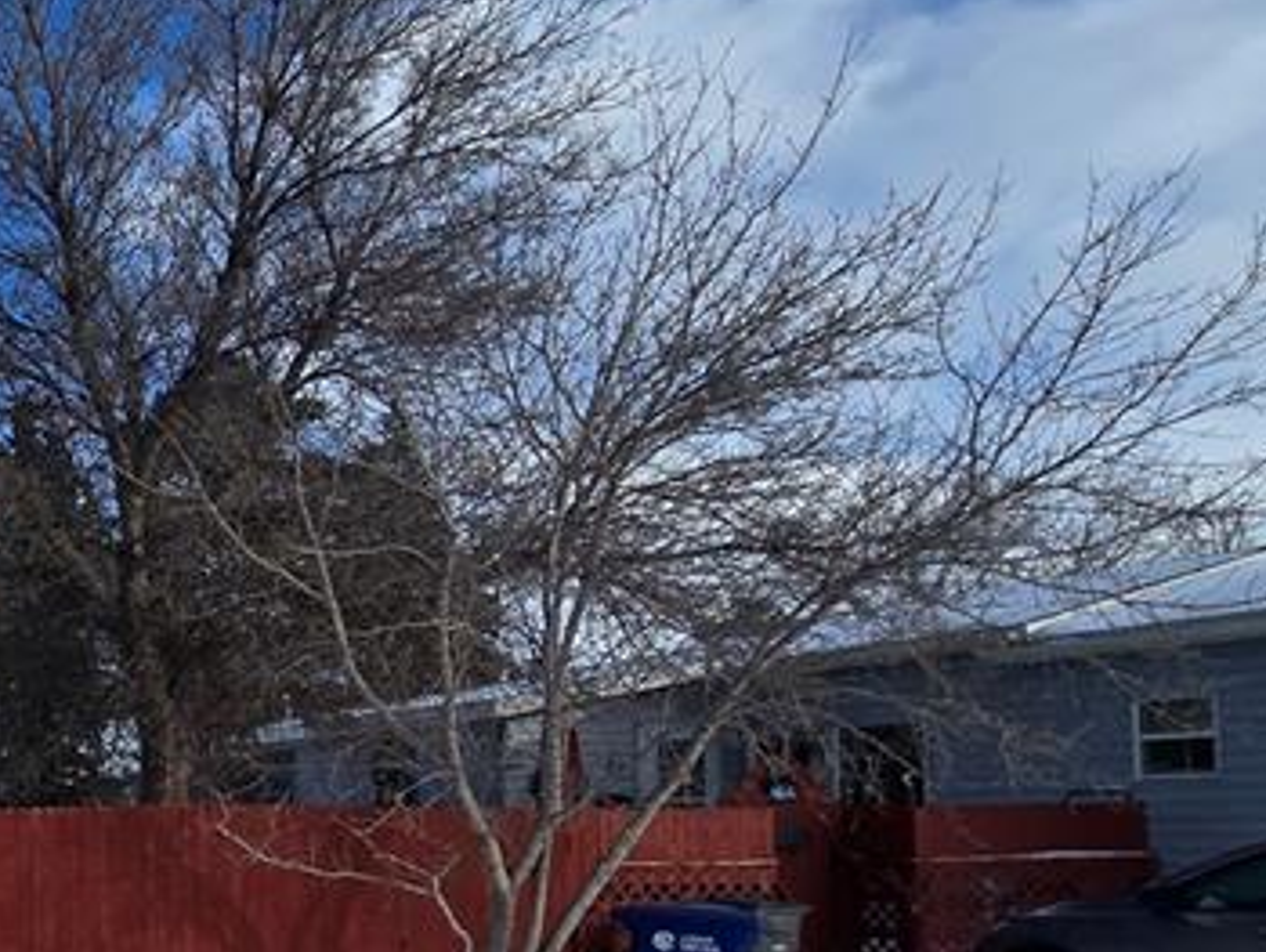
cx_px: -449
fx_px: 1391
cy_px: 785
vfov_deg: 36.3
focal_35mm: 38
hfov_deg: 33.1
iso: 50
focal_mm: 2.2
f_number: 2.2
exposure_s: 1/2835
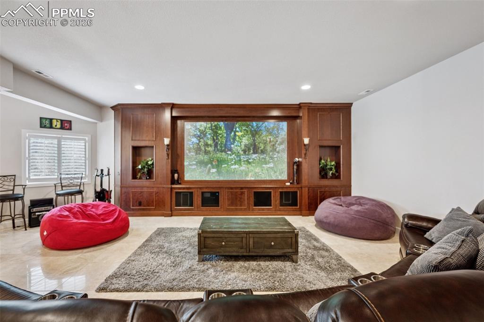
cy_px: 161
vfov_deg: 77.3
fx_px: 202
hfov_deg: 100.4
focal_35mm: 15
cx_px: 242
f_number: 2.8
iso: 400
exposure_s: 1/20
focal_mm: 15
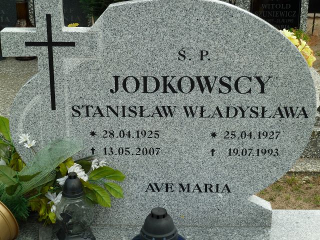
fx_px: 582
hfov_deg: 30.7
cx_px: 160
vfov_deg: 23.3
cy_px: 120
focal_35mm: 63
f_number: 4
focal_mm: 10.3
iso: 80
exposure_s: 1/200
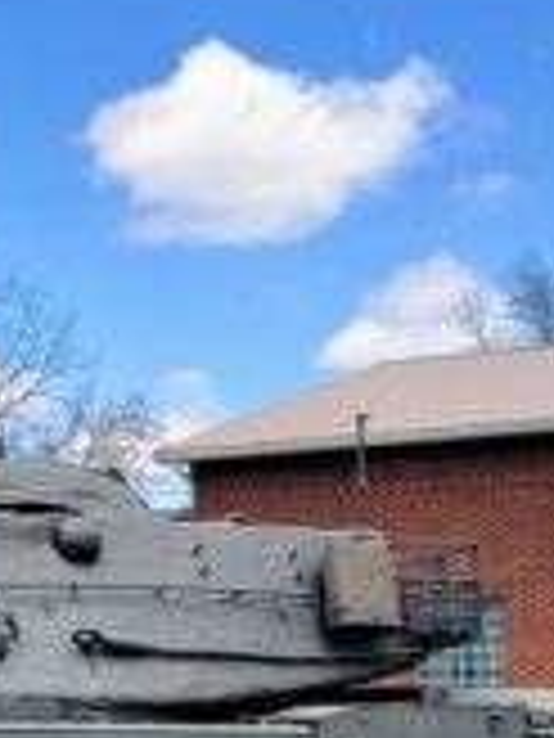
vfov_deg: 20.4
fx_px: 2027
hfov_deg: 15.1
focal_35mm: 95
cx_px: -81
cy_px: 587
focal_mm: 5.4
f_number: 1.8
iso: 40
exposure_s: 1/1245
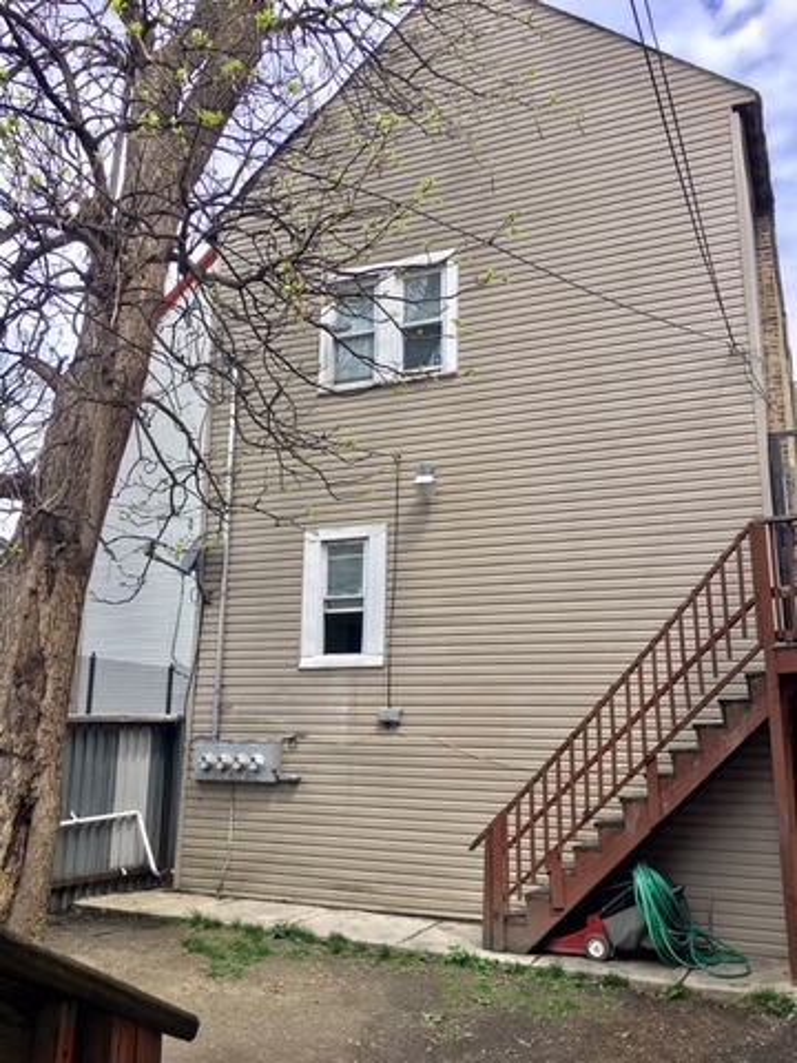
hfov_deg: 48.2
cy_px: 532
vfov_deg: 61.7
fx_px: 890
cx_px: 398
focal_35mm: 29
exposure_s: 1/699
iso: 25
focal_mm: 4.15
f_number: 2.2
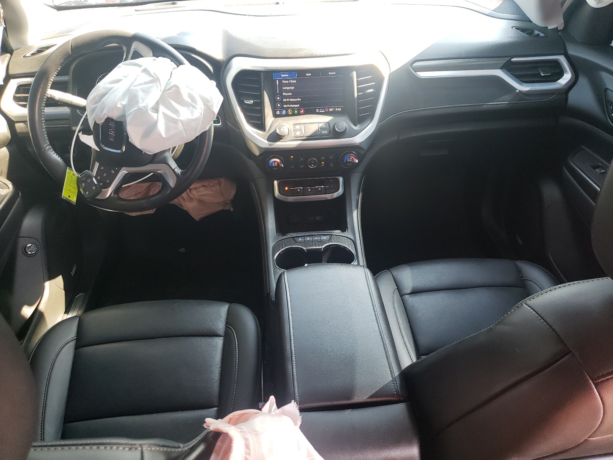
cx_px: 306
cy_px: 230
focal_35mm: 26
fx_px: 460
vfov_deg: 53.1
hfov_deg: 67.3
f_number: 1.5
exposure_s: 1/100
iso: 86
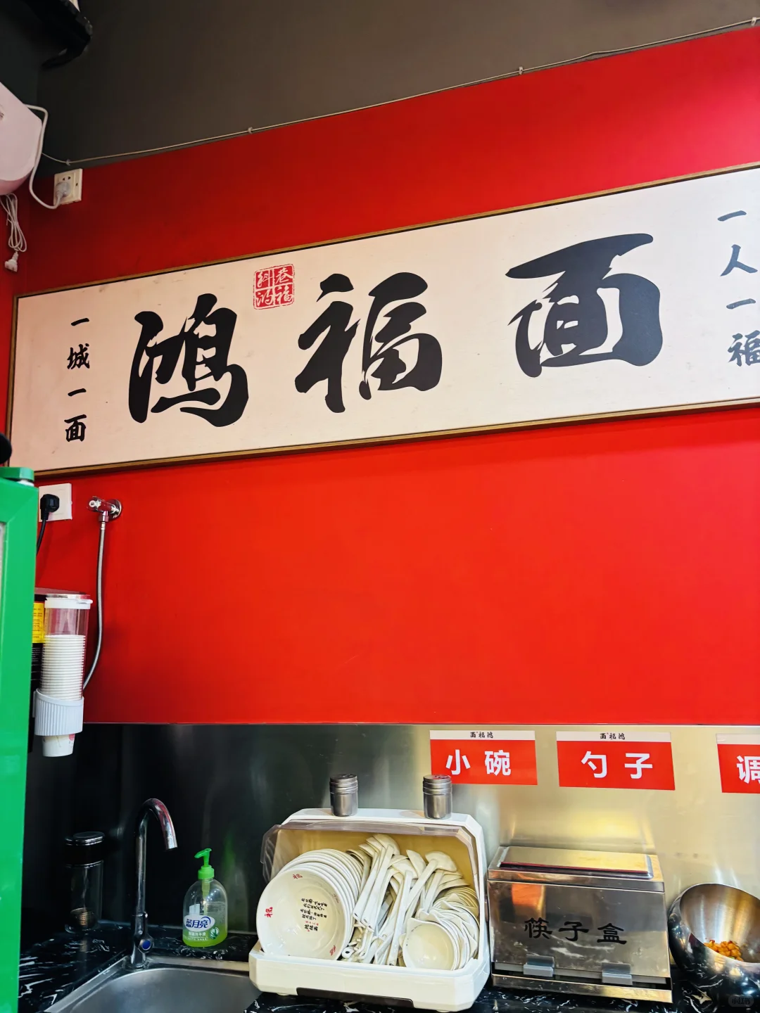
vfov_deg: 67.3
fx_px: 761
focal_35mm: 26
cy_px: 506
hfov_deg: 53.1
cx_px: 380
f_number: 1.6
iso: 200
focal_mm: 5.96
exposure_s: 1/50
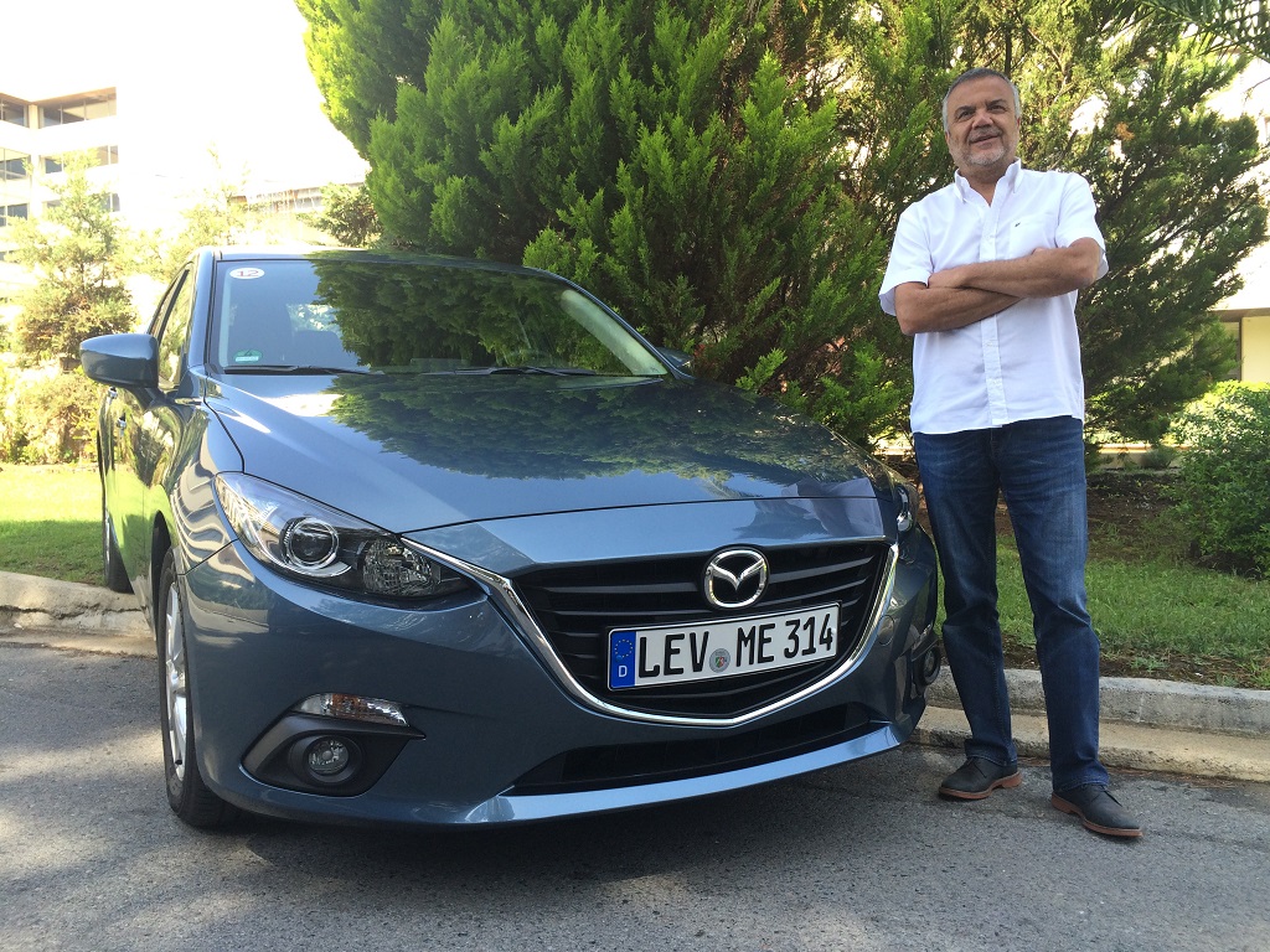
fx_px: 1064
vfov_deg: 48.2
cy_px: 476
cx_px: 635
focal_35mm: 29
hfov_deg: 61.7
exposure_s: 1/265
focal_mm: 4.15
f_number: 2.2
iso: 32
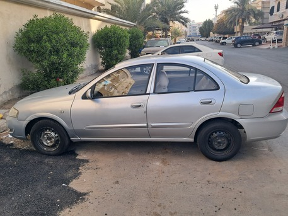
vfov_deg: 51.4
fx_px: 225
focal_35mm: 27
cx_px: 144
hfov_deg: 65.3
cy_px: 108
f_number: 1.8
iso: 50
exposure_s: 1/231
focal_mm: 4
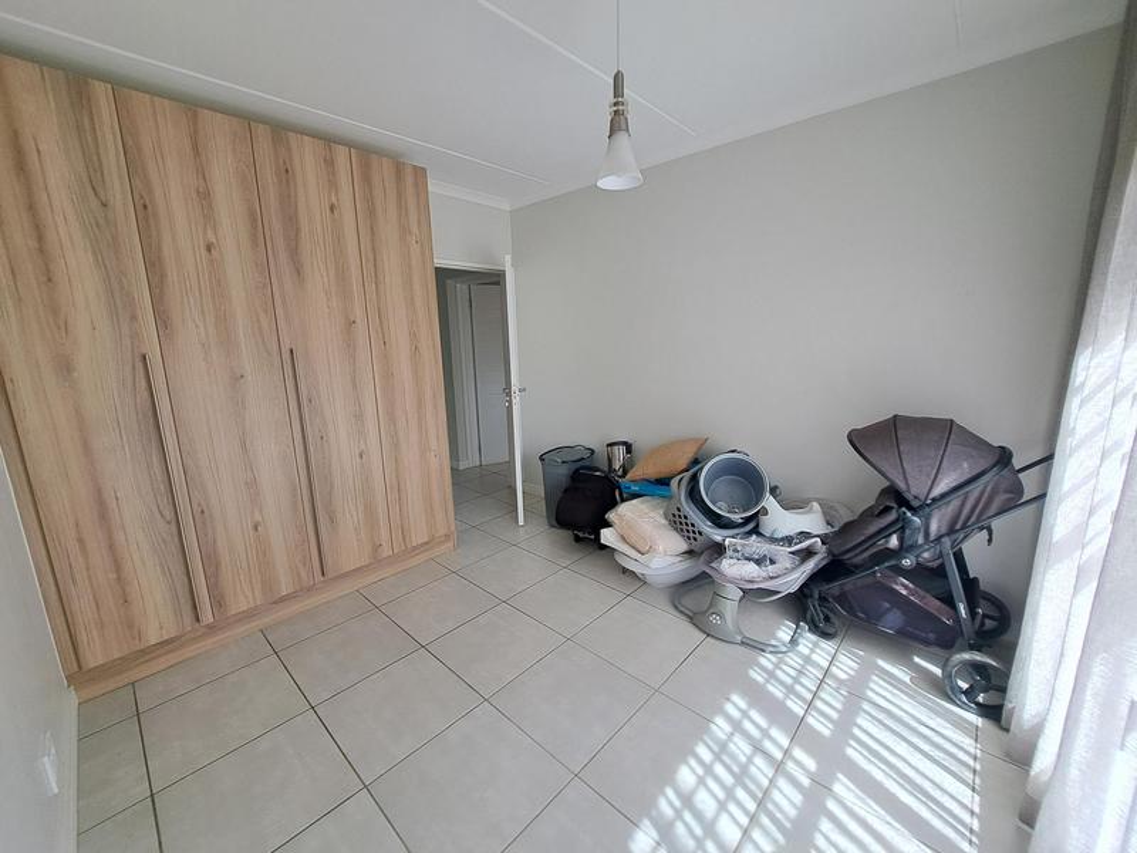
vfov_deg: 89.9
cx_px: 568
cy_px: 426
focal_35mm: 13
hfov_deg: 106.2
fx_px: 427
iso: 50
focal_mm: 1.74
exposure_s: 1/100
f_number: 2.2
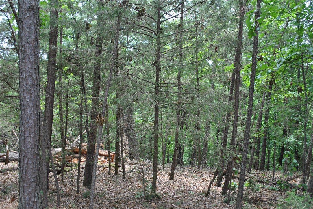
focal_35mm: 39
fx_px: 339
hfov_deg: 49.5
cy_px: 104
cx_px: 156
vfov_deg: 34.3
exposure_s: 1/100
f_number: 5.6
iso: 200
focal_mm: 26
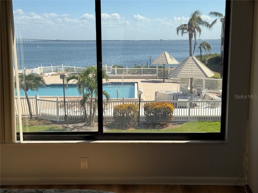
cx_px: 129
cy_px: 96
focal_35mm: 48
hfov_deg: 39.7
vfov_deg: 30.3
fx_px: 358
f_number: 1.78
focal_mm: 6.76
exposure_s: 1/1883
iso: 64
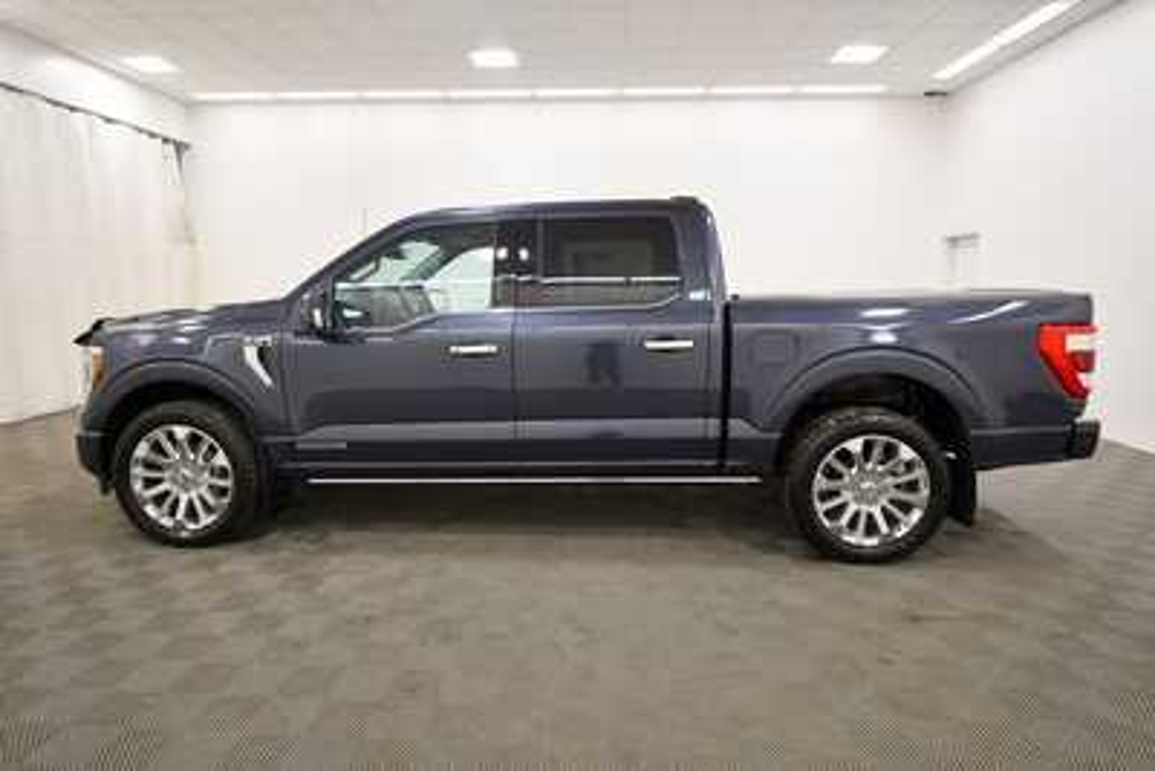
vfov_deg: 59.5
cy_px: 386
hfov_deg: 81.2
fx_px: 674
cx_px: 578
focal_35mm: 21
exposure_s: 1/125
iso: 800
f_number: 5
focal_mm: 14
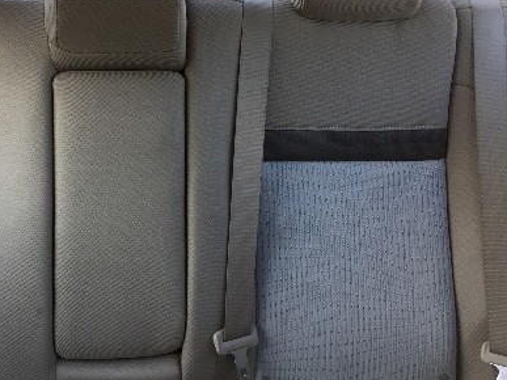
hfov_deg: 39.1
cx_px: 162
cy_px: 153
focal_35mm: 48
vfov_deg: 30.2
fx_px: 703
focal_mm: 4.15
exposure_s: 1/60
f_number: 2.2
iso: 32
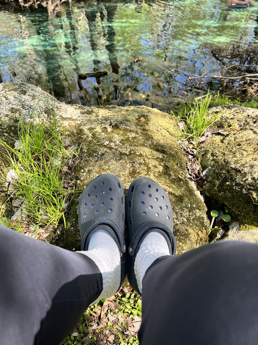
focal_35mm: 26
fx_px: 258
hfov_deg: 53.1
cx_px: 129
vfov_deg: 67.3
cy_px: 172
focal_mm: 5.7
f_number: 1.5
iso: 50
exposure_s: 1/358
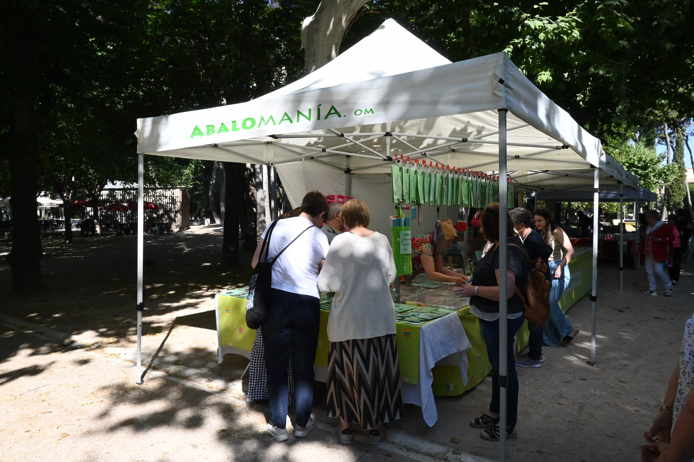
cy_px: 231
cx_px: 347
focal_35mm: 24
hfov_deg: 73.7
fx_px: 463
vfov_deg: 53.1
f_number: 13
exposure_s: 1/640
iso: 1600
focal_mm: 16
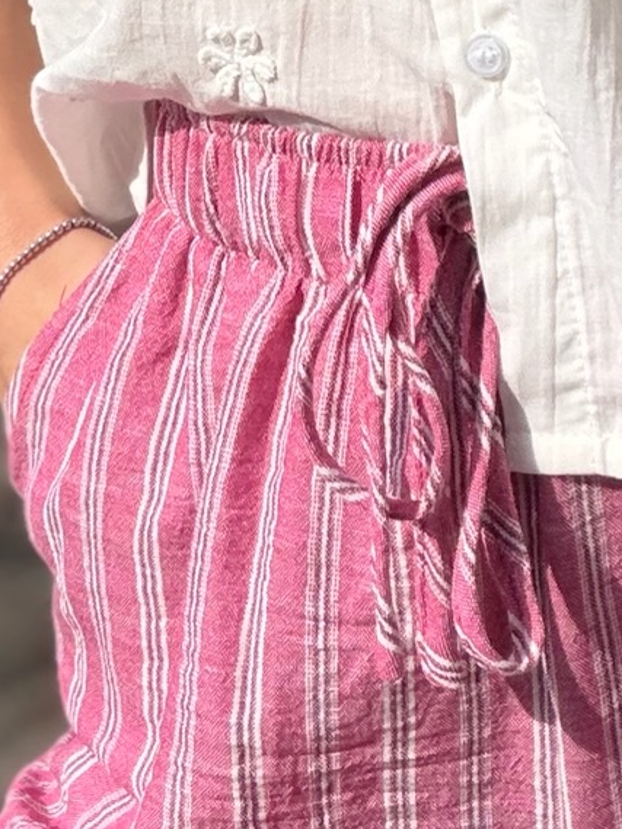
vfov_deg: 16.7
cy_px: -388
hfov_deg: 13.7
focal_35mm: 108
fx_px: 2587
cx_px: 363
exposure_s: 1/1613
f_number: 1.9
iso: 32
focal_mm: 2.71
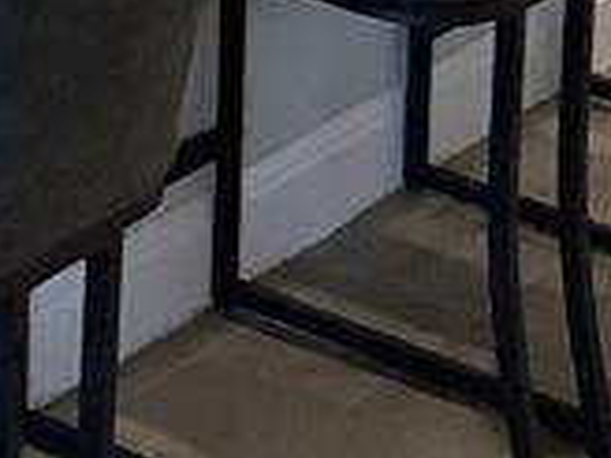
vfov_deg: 6.9
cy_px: -909
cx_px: -488
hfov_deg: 9.7
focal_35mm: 194
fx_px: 3424
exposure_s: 1/60
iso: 200
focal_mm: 3.3
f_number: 2.4
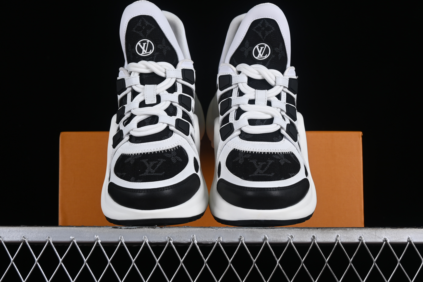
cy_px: 141
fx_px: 881
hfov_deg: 27.0
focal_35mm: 75
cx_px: 212
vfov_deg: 18.2
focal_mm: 50
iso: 160
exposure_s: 1/80
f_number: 8
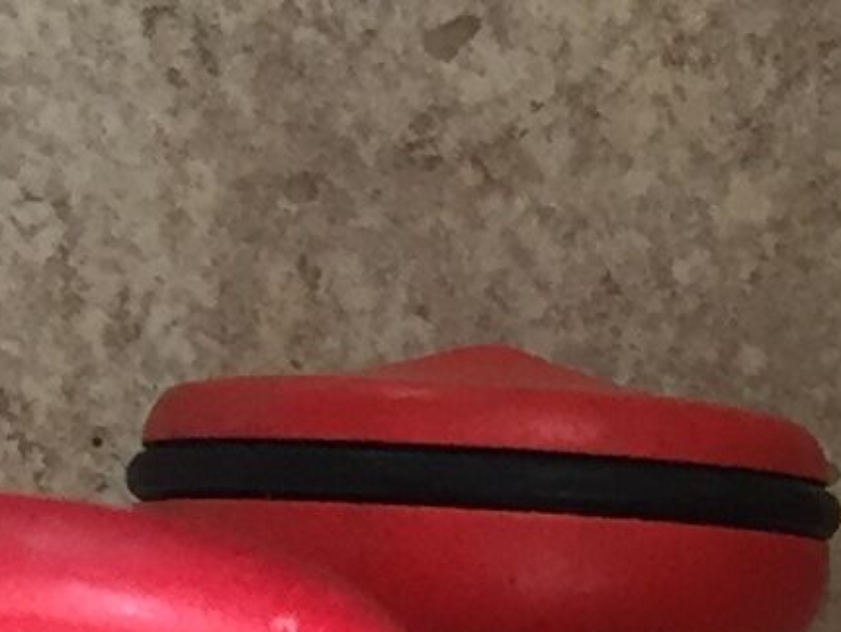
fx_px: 5348
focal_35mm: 220
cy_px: 1017
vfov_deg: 6.6
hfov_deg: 8.9
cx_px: 863
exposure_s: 1/33
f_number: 2.2
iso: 100
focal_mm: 4.15
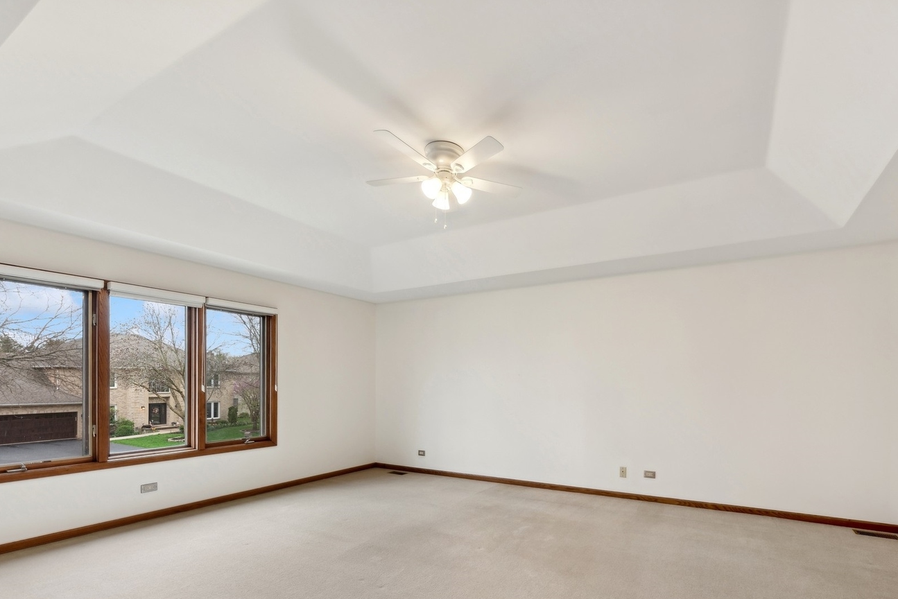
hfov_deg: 99.8
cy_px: 362
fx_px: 374
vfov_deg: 76.4
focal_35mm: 15
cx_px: 509
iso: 320
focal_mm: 12
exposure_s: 1/15
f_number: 8
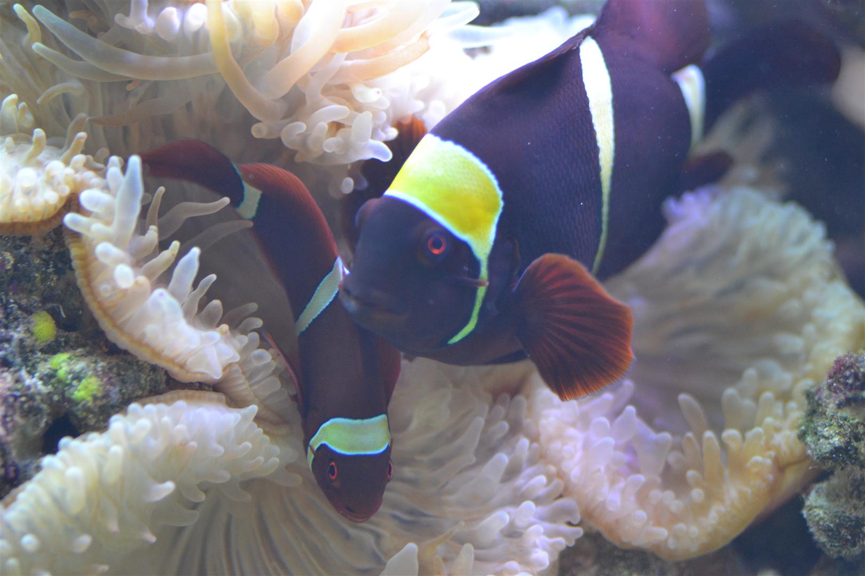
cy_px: 288
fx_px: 3784
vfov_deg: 8.7
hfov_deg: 13.0
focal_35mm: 158
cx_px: 432
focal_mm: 105
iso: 1100
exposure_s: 1/125
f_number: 3.3
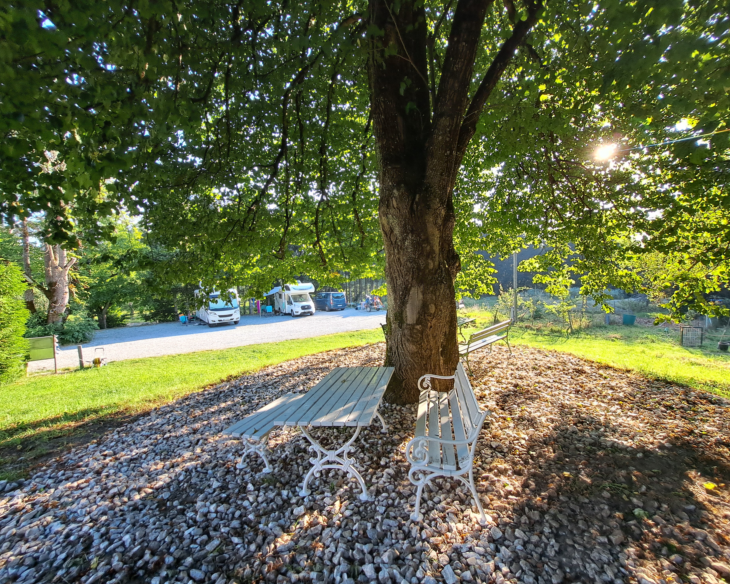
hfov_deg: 100.7
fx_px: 302
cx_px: 374
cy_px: 288
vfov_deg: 88.0
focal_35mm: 14
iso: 50
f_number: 2.2
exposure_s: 1/101
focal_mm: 1.74
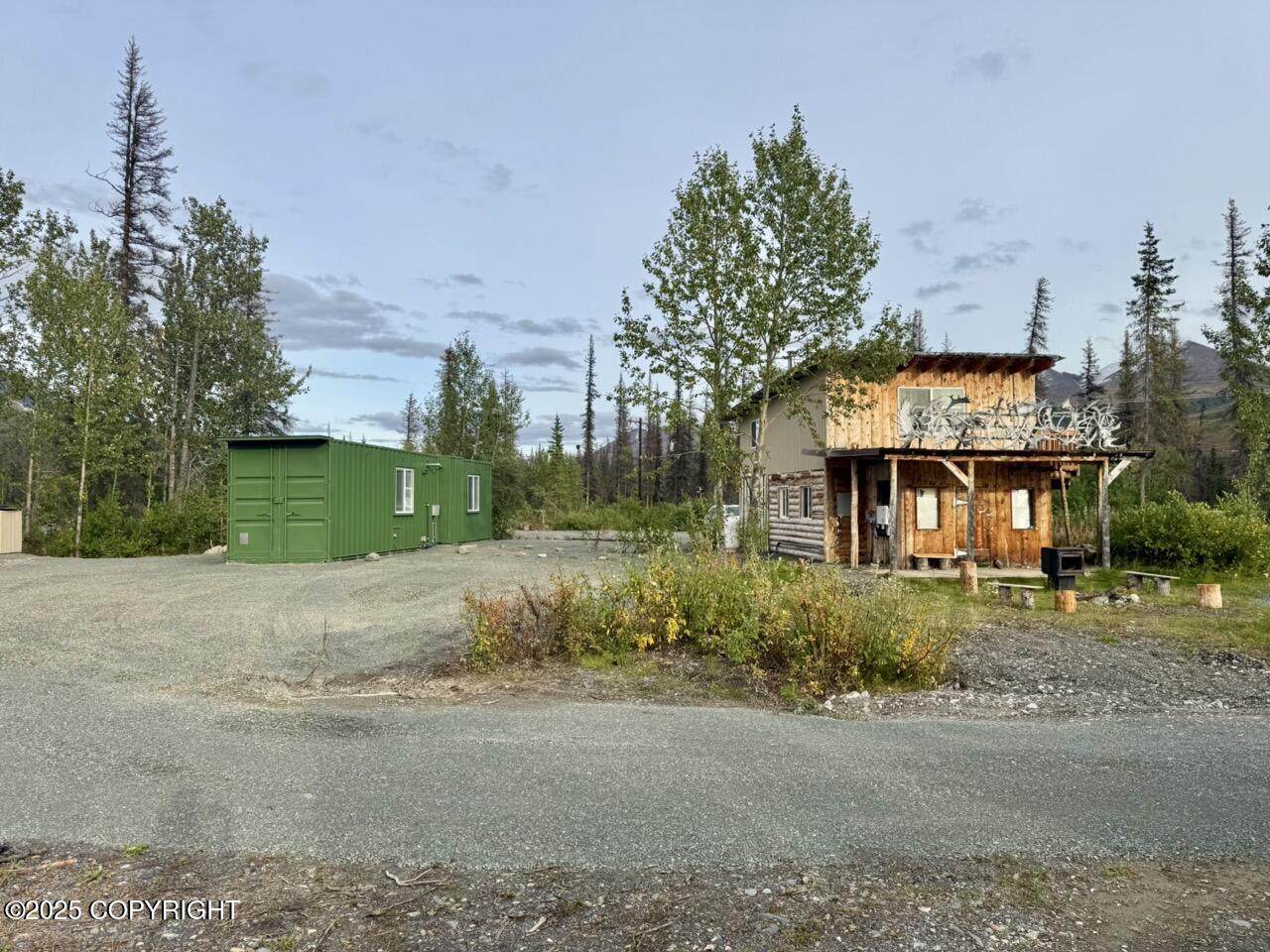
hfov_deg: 71.6
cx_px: 635
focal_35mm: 24
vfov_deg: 56.8
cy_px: 476
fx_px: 881
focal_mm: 6.76
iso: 80
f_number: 1.78
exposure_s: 1/2506
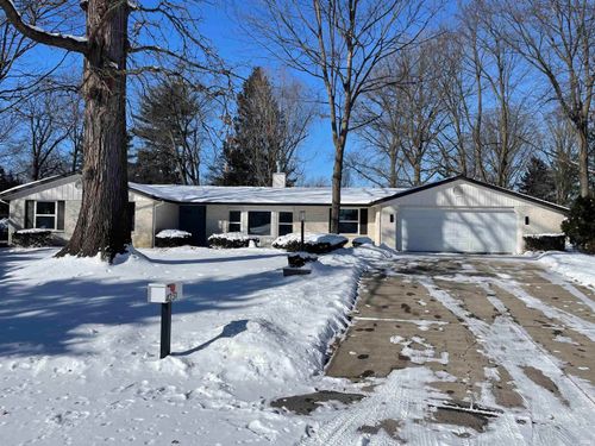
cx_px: 298
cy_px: 223
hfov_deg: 67.3
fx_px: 447
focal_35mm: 26
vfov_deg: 53.1
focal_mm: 4.2
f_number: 1.6
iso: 32
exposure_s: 1/9091
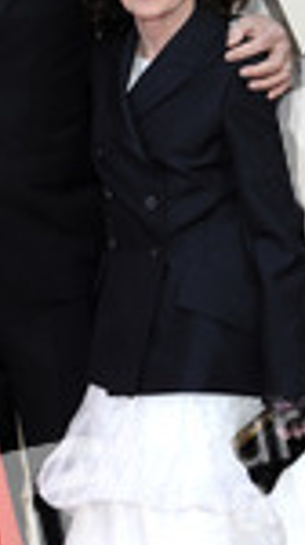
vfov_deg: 14.0
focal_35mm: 154
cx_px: -154
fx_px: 2222
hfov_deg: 7.7
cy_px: 309
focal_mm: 55
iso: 800
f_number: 7.1
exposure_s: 1/250
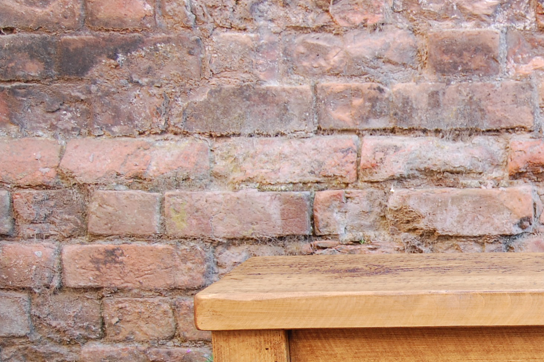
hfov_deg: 26.9
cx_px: 542
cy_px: 305
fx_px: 1072
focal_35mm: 71
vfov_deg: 18.9
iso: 400
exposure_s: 1/80
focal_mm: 23
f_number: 4.5
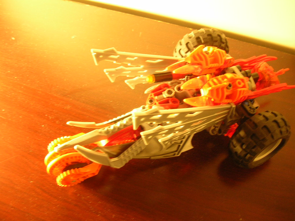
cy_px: 110
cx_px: 148
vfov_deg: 40.7
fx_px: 298
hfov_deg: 52.6
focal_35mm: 35
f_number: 2.8
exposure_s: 1/5.3
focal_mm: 5.8
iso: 85
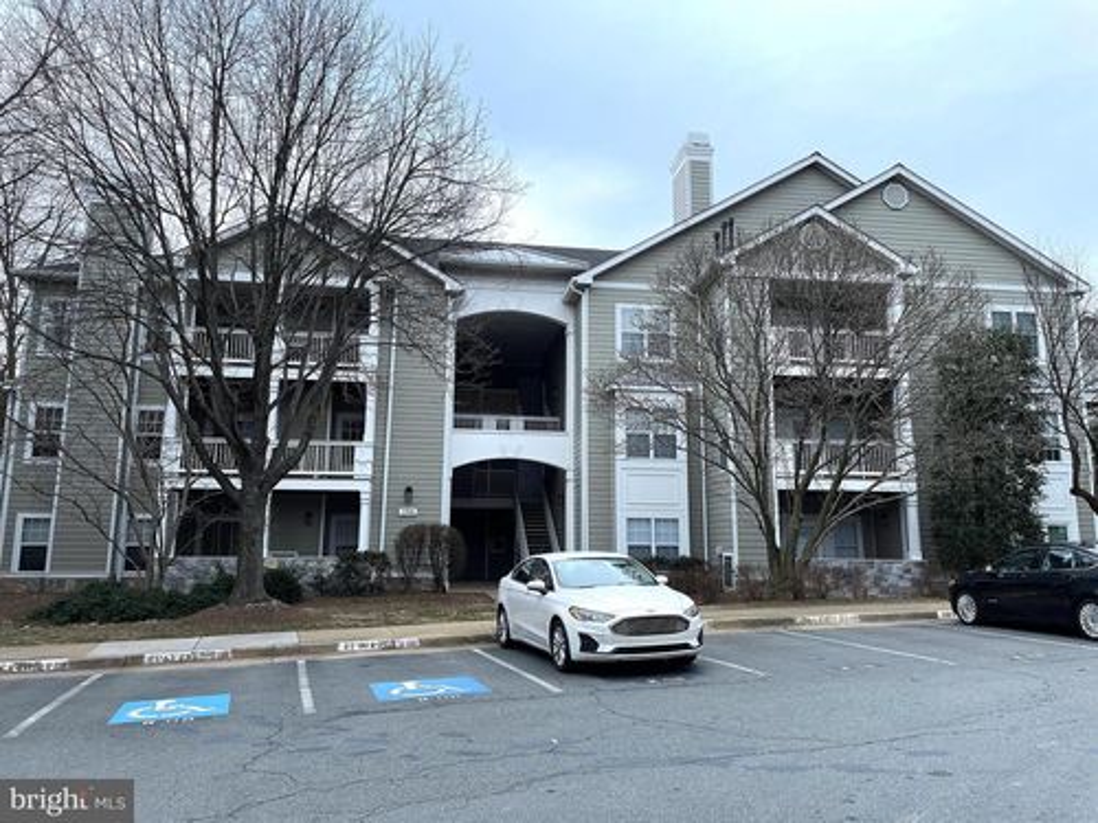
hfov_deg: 67.3
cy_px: 412
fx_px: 825
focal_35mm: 26
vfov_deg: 53.1
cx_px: 549
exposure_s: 1/812
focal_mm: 4.2
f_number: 1.6
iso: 32
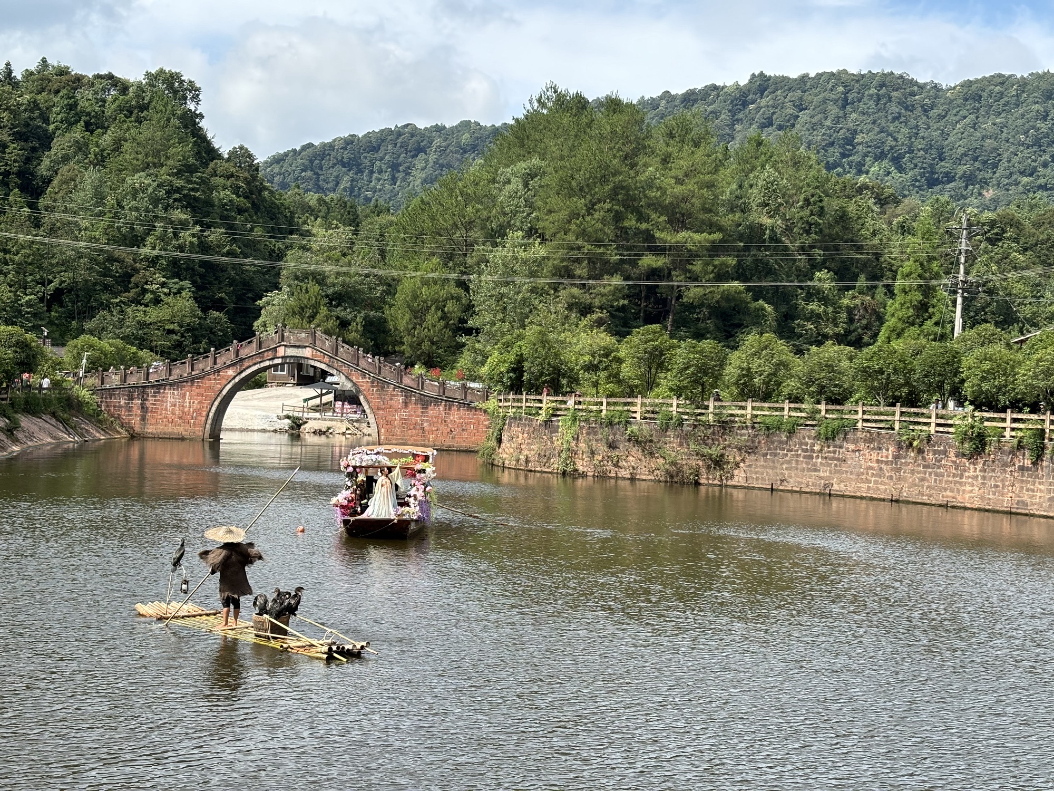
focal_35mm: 52
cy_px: 396
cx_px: 527
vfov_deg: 28.0
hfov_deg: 36.8
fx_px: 1583
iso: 32
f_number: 1.6
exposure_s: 1/1328
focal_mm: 5.96
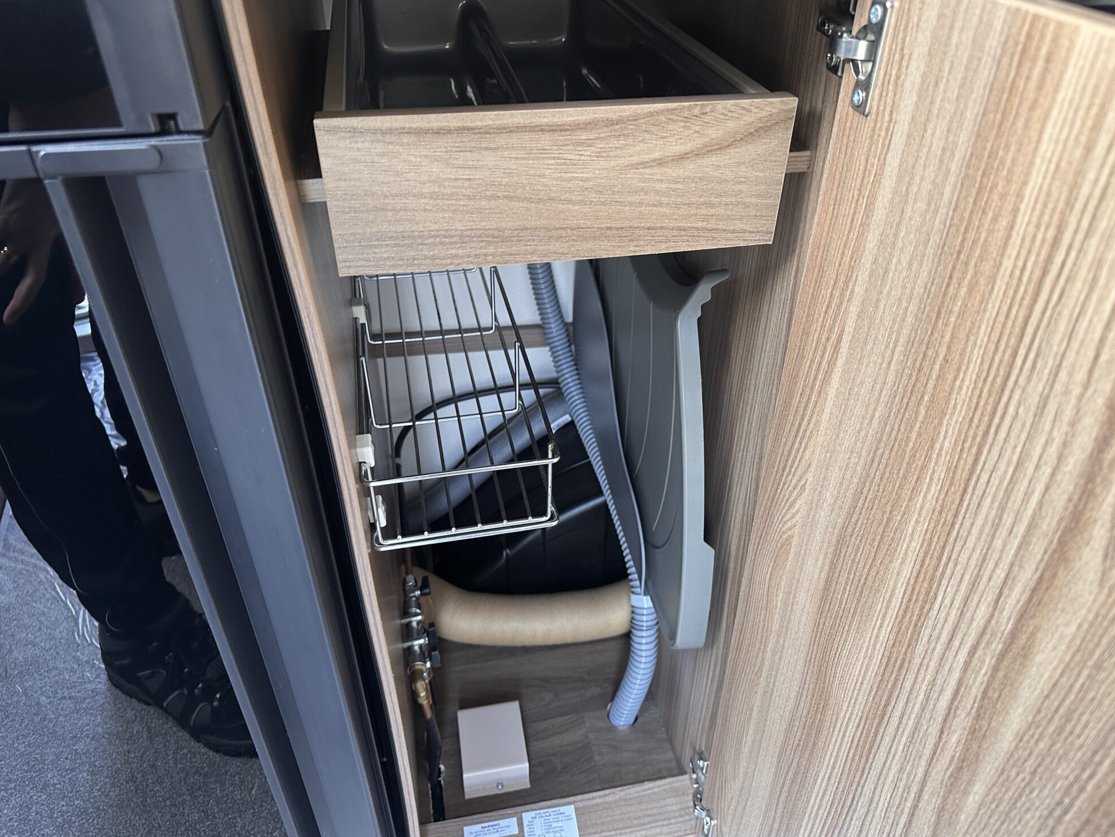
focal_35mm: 25
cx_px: 575
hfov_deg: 69.4
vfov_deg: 54.9
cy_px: 408
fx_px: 805
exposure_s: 1/77
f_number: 1.78
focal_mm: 6.86
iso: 250
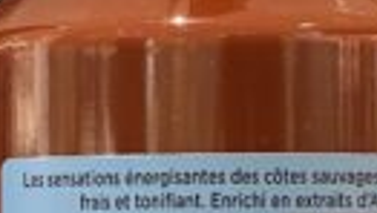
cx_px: 49
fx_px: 2762
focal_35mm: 276
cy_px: 521
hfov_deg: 7.8
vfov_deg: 4.3
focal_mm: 6
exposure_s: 1/50
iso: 125
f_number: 2
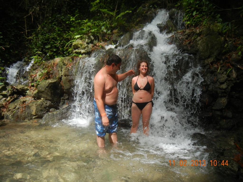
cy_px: 91
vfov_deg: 46.8
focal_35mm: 30
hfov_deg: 60.0
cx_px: 122
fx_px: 211
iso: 160
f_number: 3.5
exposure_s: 1/381
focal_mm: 5.4
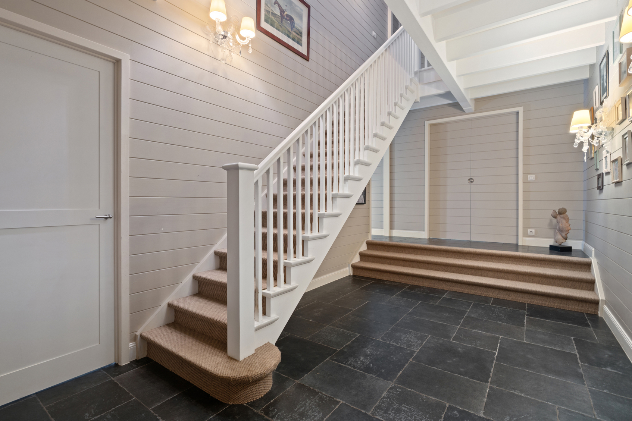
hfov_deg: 91.5
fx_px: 308
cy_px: 204
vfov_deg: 68.8
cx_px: 322
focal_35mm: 18
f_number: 11
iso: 250
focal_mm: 16.5
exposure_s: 15
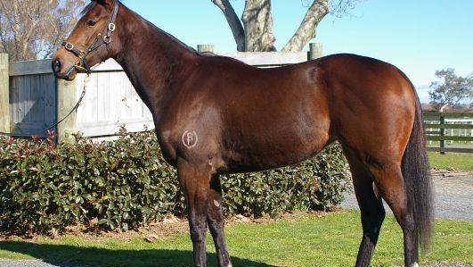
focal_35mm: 64
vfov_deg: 18.9
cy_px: 147
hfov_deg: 33.0
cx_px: 266
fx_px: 798
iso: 200
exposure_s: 1/350
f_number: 6.7
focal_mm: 35
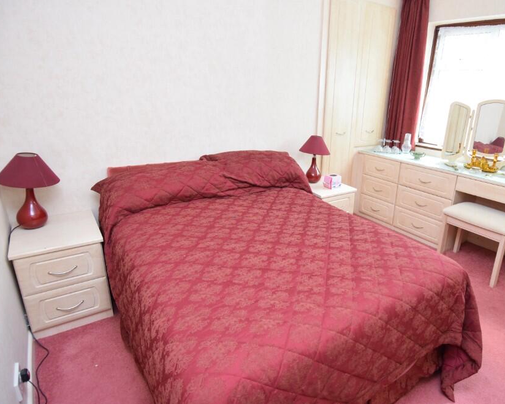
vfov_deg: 65.5
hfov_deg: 76.6
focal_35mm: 21
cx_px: 307
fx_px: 314
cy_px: 200
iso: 560
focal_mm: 12
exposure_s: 1/60
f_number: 4
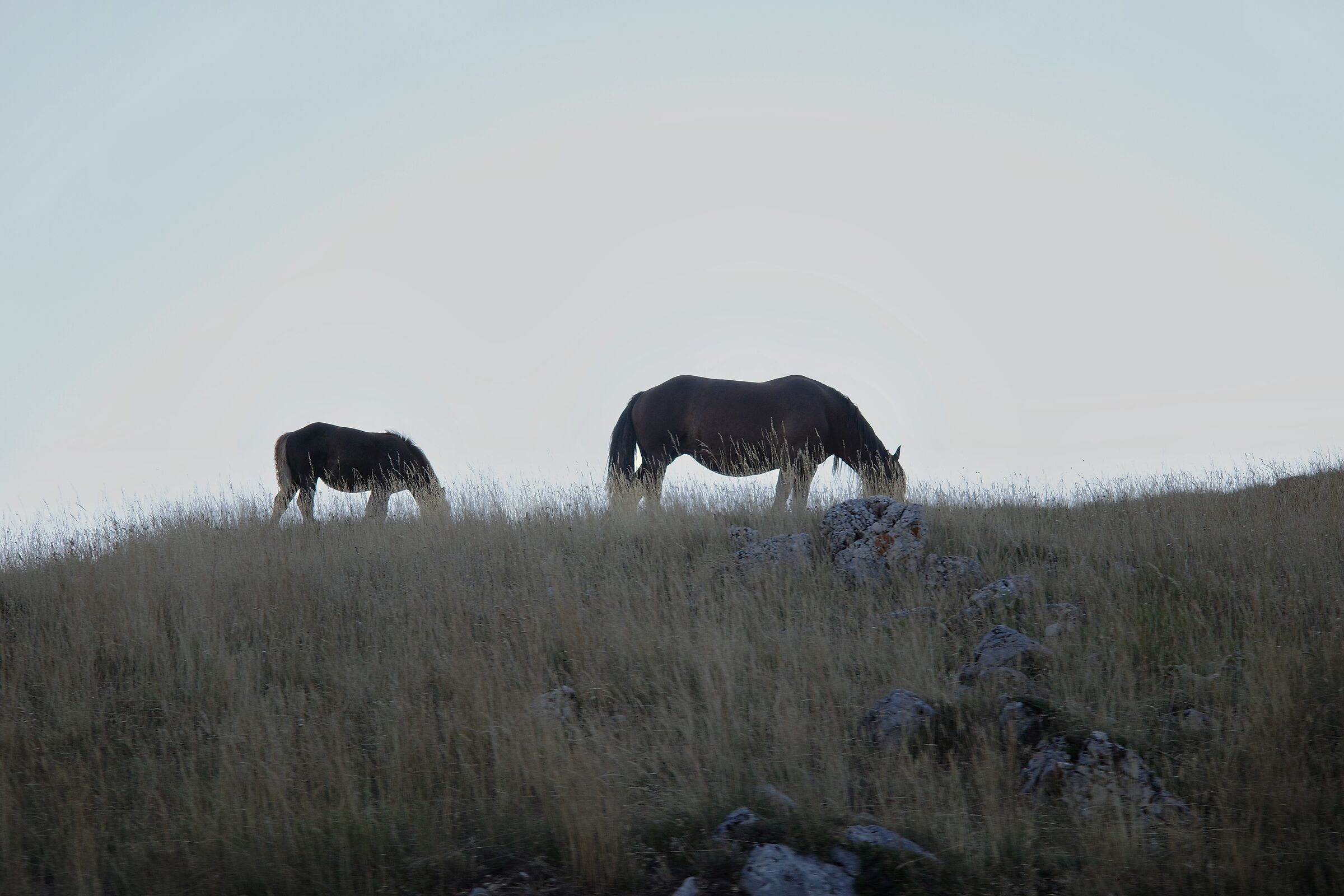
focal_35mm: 75
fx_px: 2800
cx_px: 672
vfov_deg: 18.2
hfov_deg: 27.0
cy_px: 448
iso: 200
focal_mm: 39.1
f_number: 4.5
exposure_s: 1/320
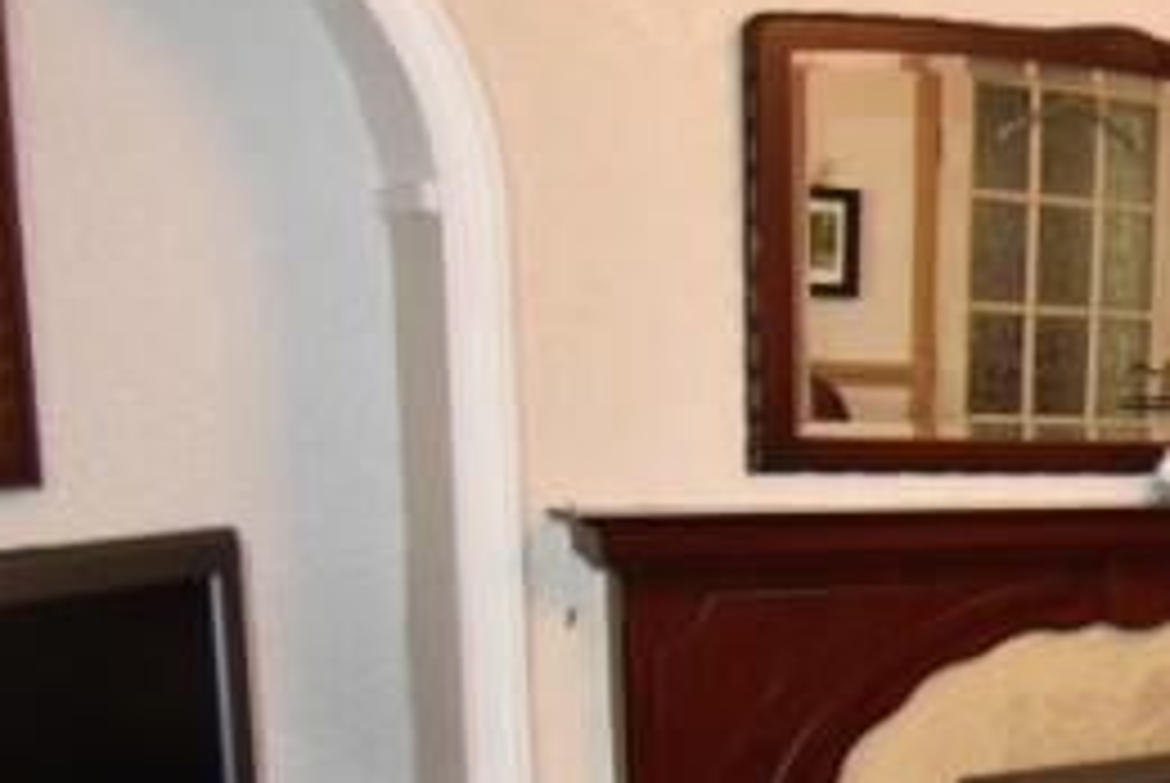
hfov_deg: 22.2
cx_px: 2052
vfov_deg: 22.9
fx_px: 1920
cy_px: 574
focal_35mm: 59
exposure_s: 1/60
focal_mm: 10
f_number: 4.5
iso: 1400
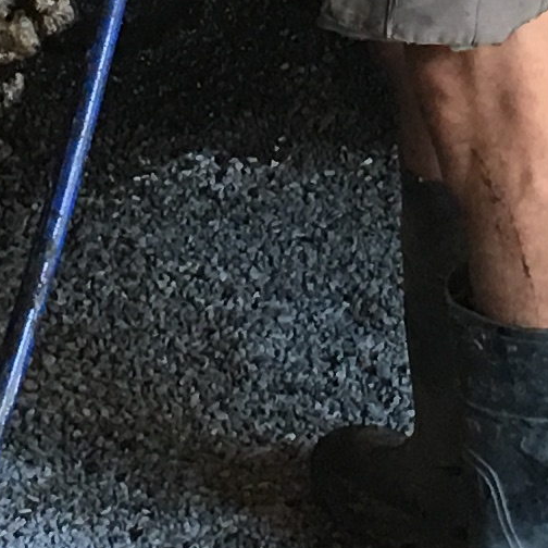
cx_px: 596
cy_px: -333
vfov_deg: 8.3
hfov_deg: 8.5
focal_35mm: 205
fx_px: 3672
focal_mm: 4.15
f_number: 2.2
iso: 50
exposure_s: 1/33
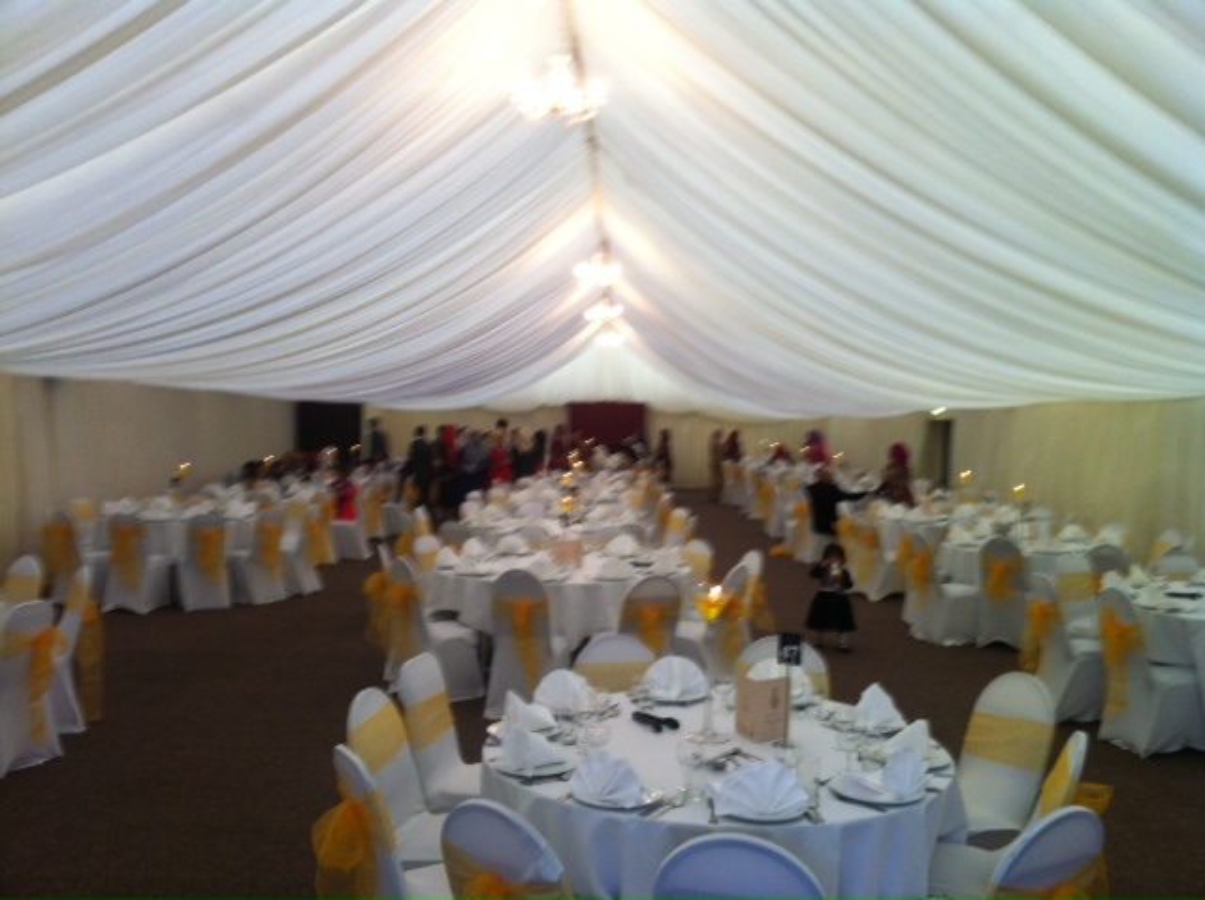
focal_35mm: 35
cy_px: 450
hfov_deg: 52.7
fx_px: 1217
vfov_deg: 40.6
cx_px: 602
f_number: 2.8
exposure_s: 1/15
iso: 80
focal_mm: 3.85
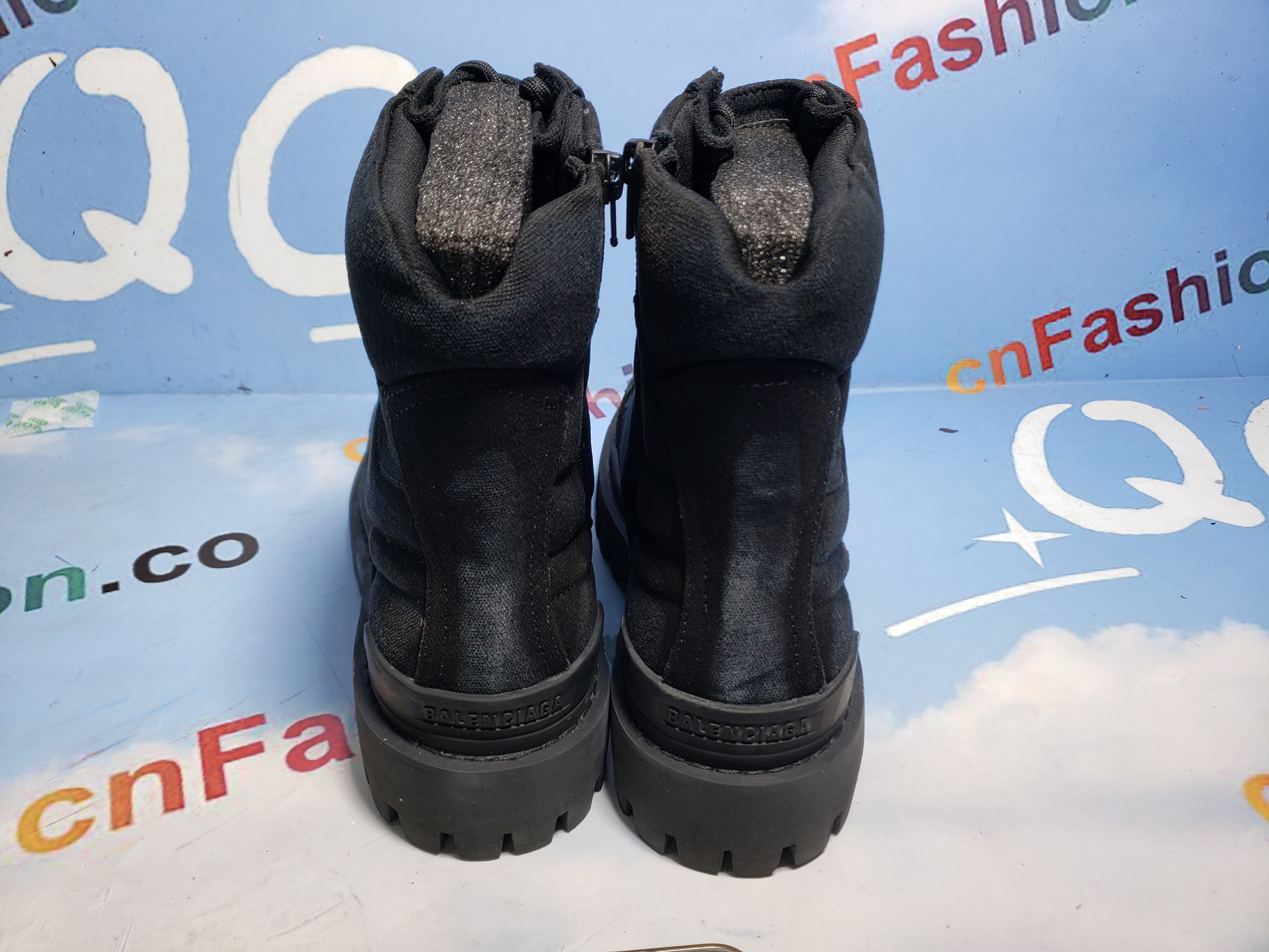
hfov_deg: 67.3
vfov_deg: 53.1
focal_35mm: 26
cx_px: 634
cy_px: 476
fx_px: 953
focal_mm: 4.3
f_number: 1.5
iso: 50
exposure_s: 1/264
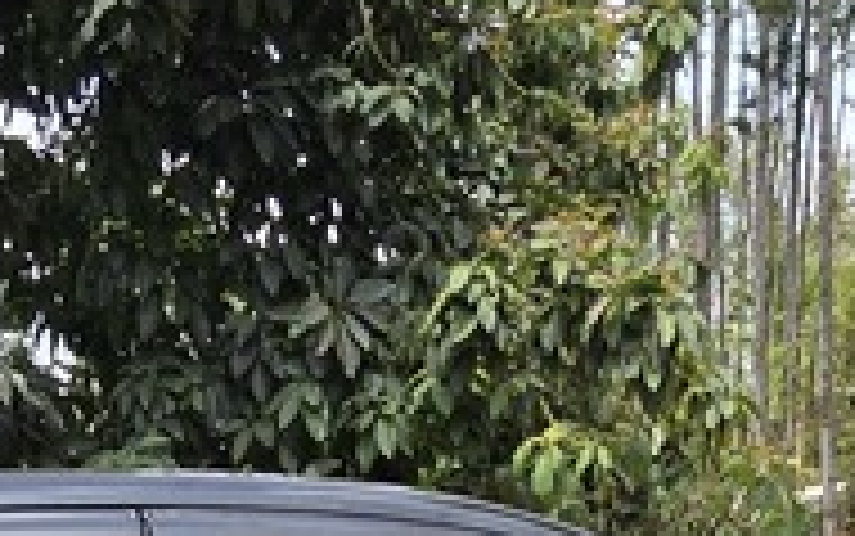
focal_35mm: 58
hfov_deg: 34.8
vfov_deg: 16.0
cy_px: 1149
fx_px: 1352
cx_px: 288
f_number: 2.2
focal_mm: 2.2
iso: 100
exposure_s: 1/2000
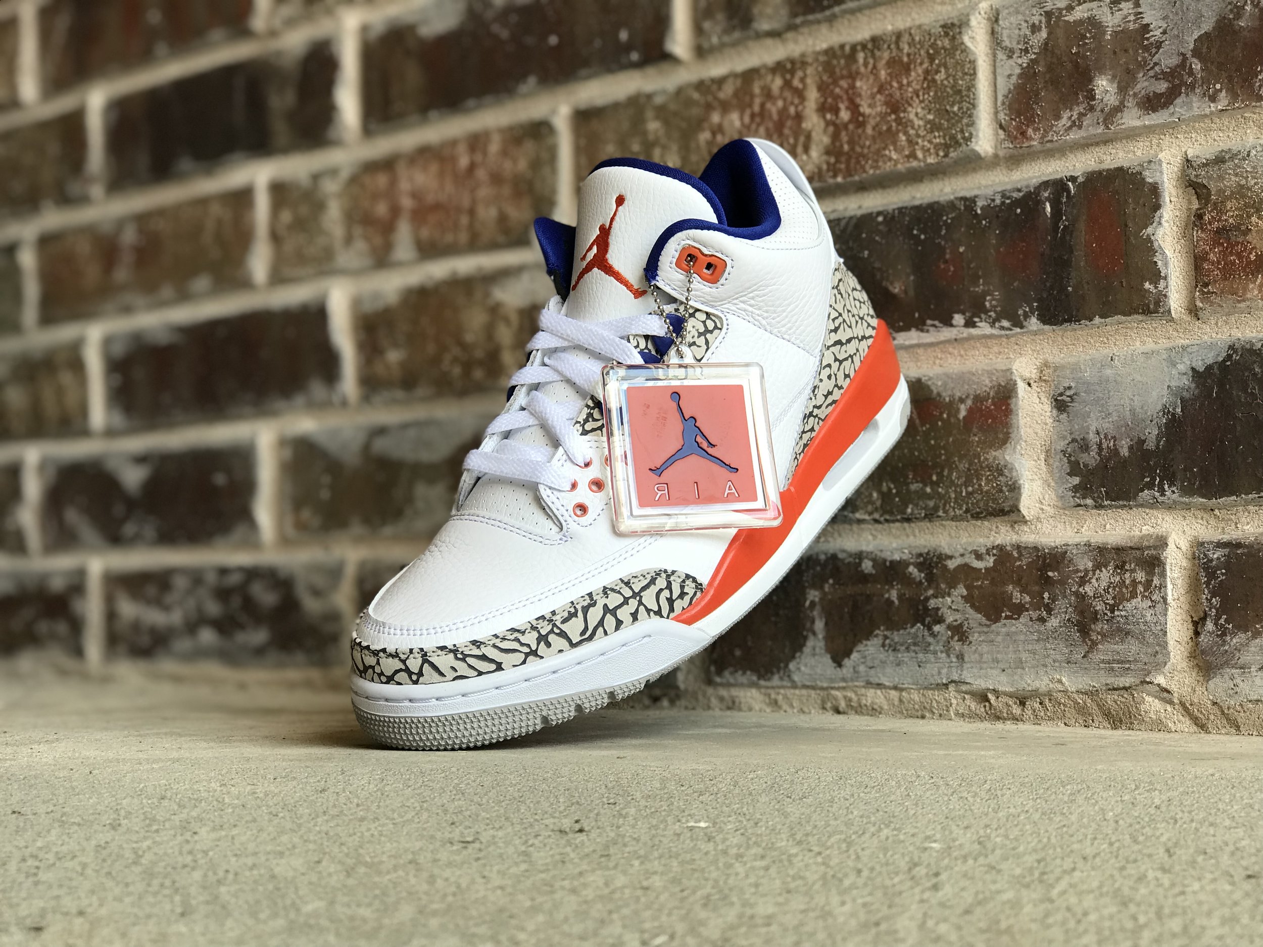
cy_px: 474
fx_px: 2080
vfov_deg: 25.7
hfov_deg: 33.8
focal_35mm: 57
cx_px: 632
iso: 25
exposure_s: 1/60
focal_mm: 6.6
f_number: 2.8
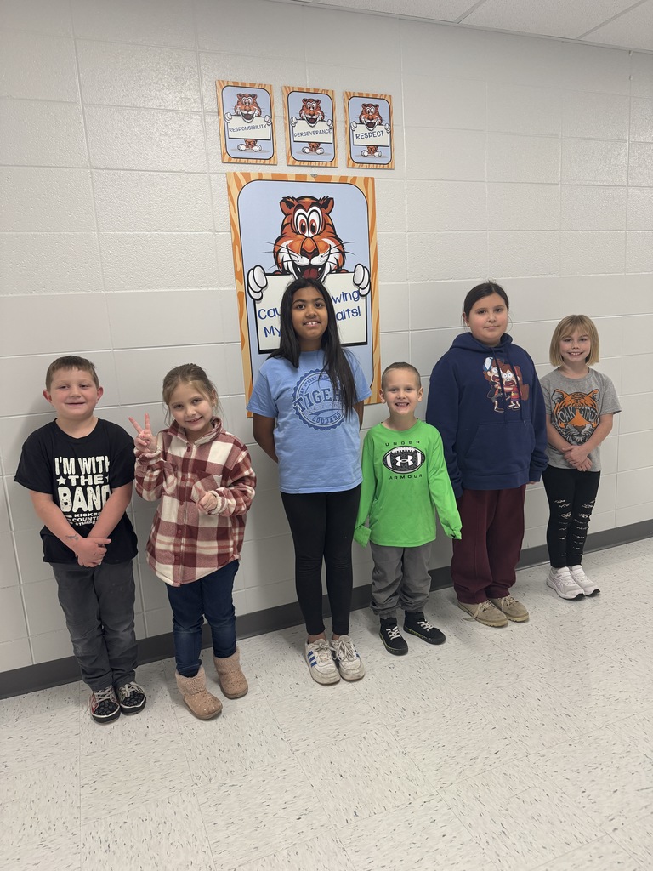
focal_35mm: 24
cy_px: 436
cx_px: 326
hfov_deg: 56.8
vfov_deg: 71.6
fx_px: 604
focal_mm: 6.76
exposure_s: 1/120
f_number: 1.78
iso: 200
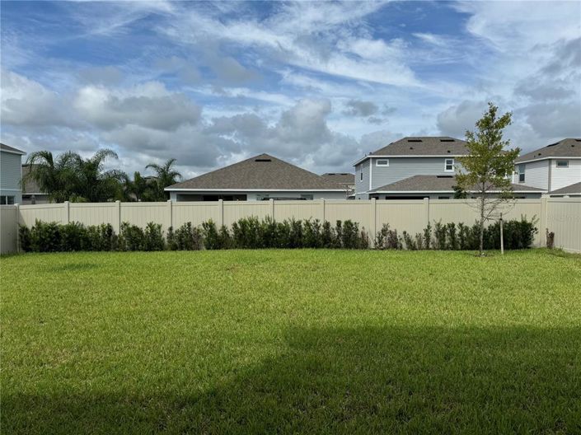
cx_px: 290
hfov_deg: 71.6
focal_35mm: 24
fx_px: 403
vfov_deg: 56.8
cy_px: 218
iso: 80
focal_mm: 6.76
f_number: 1.78
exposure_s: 1/7092
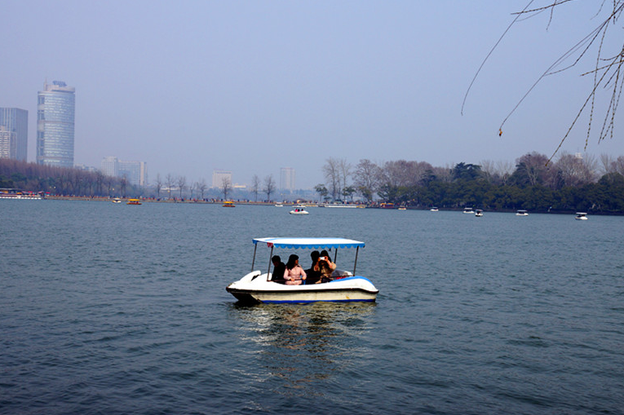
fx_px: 927
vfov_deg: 25.2
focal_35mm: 54
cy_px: 204
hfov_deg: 37.2
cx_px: 308
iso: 100
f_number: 13
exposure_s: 1/250
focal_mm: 35
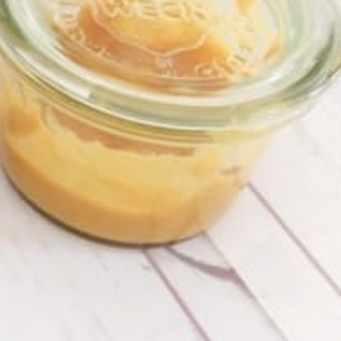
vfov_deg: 21.0
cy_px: 50
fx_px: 903
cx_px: -127
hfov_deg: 19.4
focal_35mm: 81
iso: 40
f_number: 2.2
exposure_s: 1/30
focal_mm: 4.15
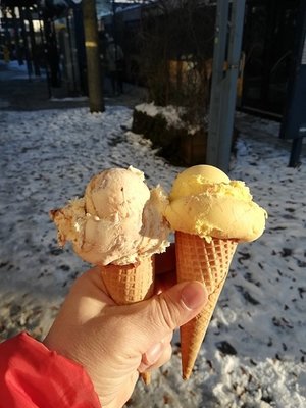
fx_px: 306
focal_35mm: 26
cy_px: 204
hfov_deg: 53.1
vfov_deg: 67.3
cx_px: 153
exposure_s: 1/411
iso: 50
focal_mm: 3.83
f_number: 2.2
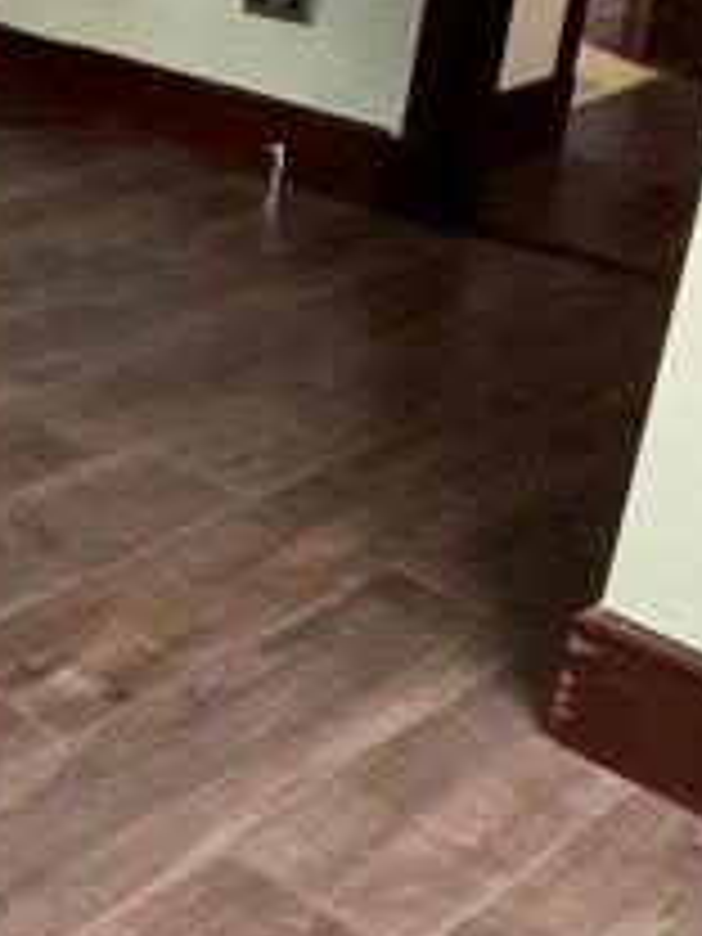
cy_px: 94
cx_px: -495
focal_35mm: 69
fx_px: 1866
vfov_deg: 27.2
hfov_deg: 17.8
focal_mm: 2.22
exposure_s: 1/50
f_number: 2.2
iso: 400
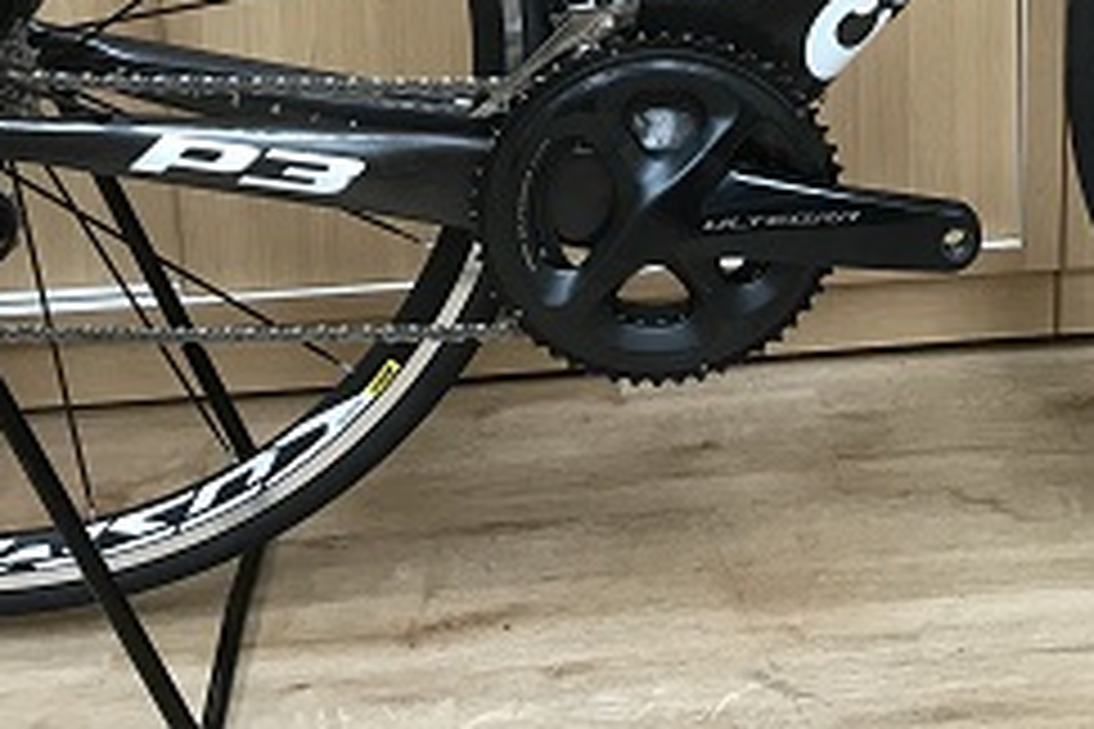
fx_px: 2188
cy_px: -238
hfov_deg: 27.7
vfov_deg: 17.6
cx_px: 797
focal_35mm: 72
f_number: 1.8
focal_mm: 3.99
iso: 40
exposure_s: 1/33
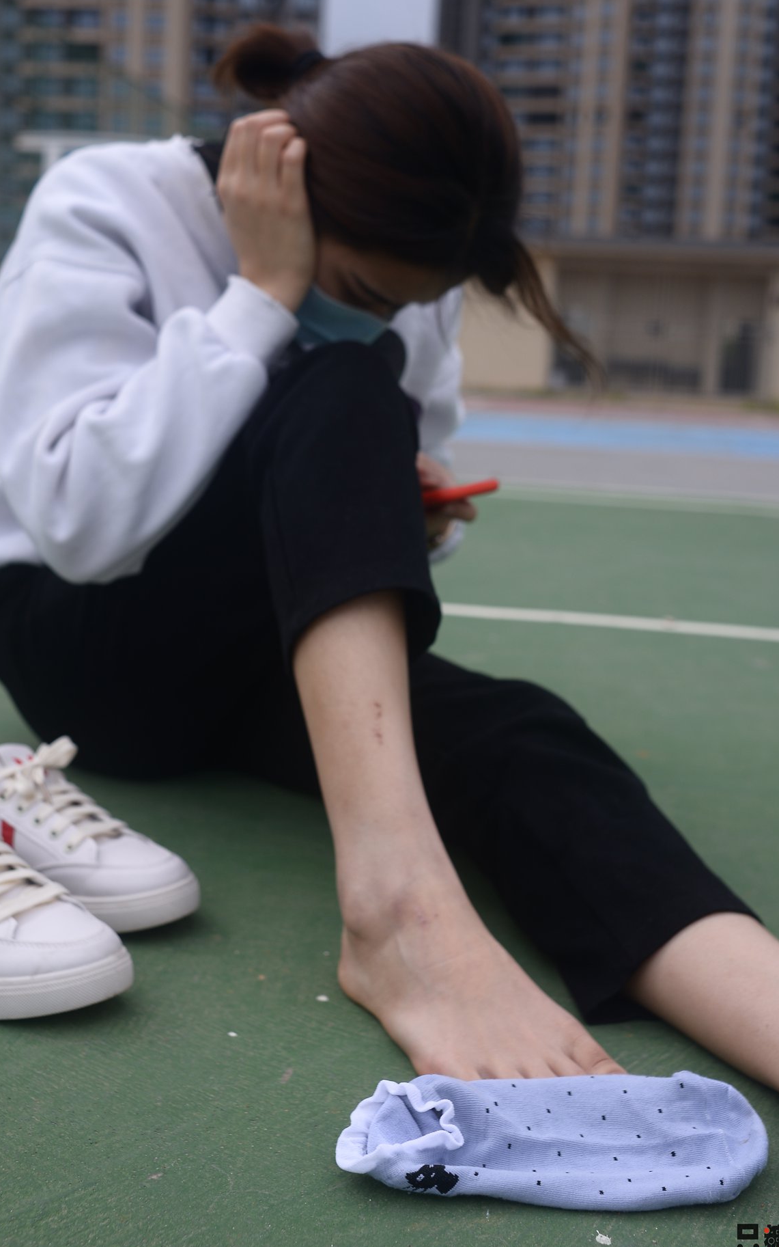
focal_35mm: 41
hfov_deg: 31.3
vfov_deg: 48.1
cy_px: 562
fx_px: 1392
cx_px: 377
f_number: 5.6
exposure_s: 1/640
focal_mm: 35
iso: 125
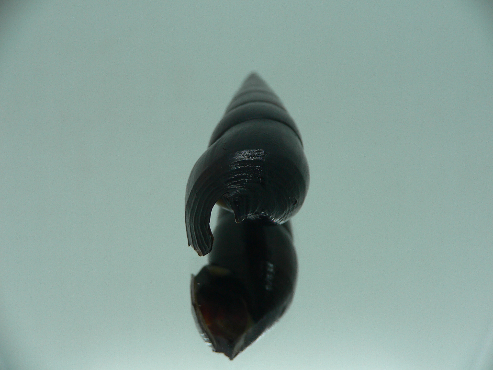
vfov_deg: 40.7
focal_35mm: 35
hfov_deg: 52.6
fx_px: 498
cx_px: 246
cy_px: 185
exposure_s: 1/60
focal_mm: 4.6
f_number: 2.8
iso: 80
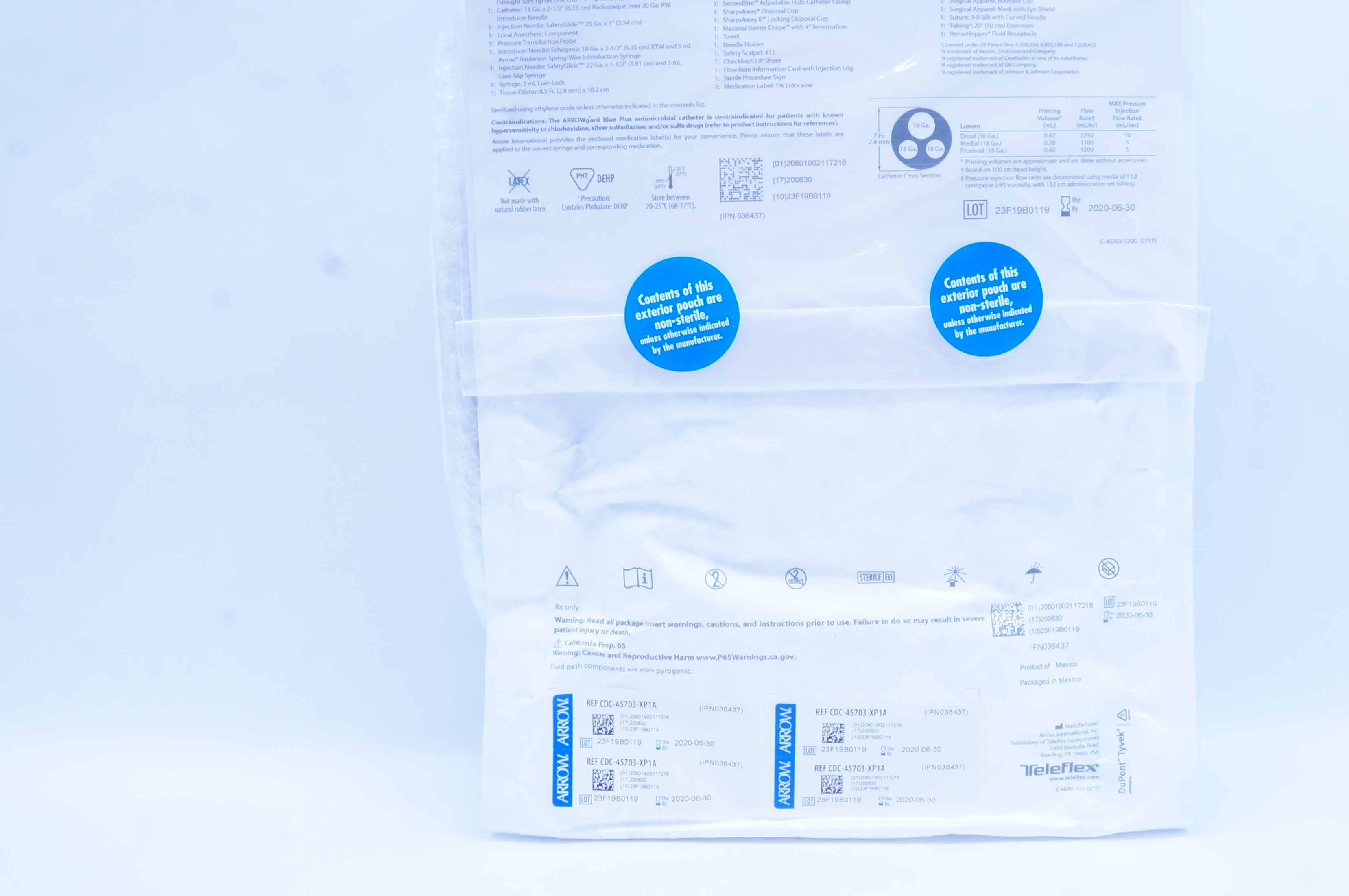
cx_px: 804
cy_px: 336
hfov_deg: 48.2
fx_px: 1497
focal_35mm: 40
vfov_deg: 33.2
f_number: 14
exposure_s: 1/10
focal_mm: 18
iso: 400
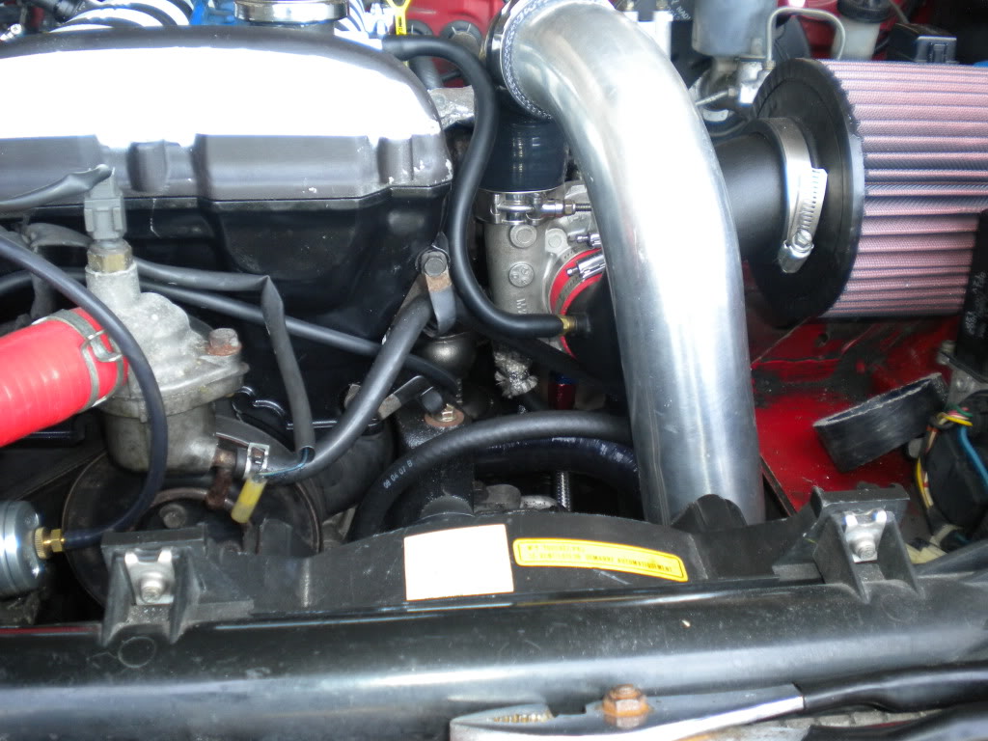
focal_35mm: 35
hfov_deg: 52.6
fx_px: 999
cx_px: 494
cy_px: 370
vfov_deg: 40.7
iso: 193
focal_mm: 6.3
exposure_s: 1/54
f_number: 3.1
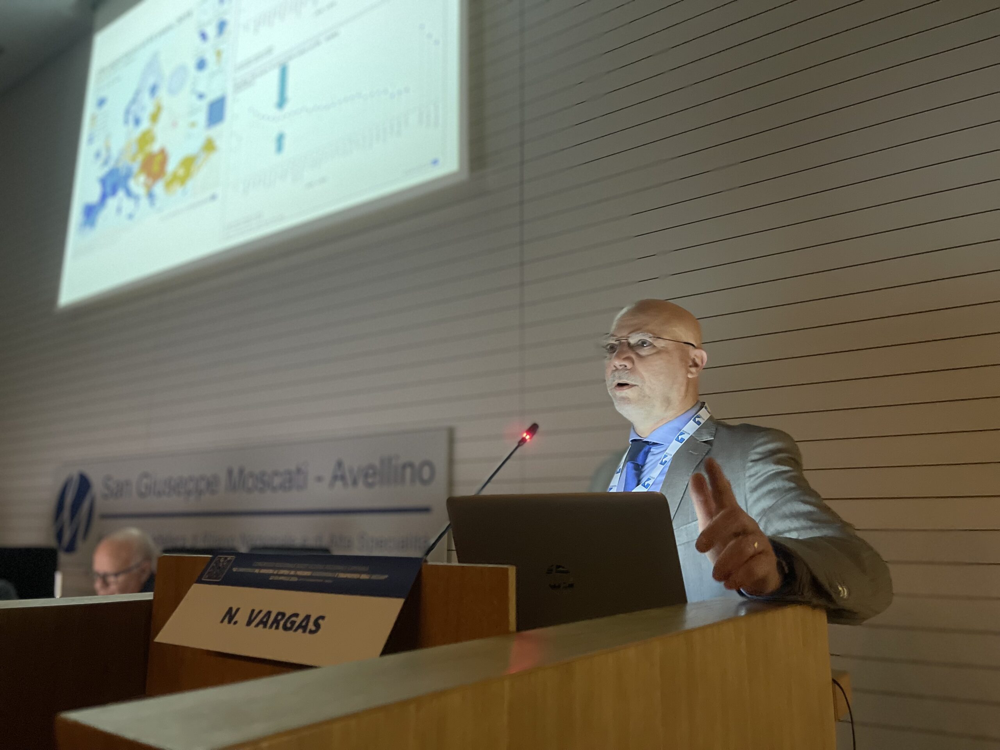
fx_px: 751
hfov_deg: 67.3
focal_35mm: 26
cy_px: 375
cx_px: 500
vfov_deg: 53.1
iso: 1000
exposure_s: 1/30
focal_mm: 5.1
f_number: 1.6
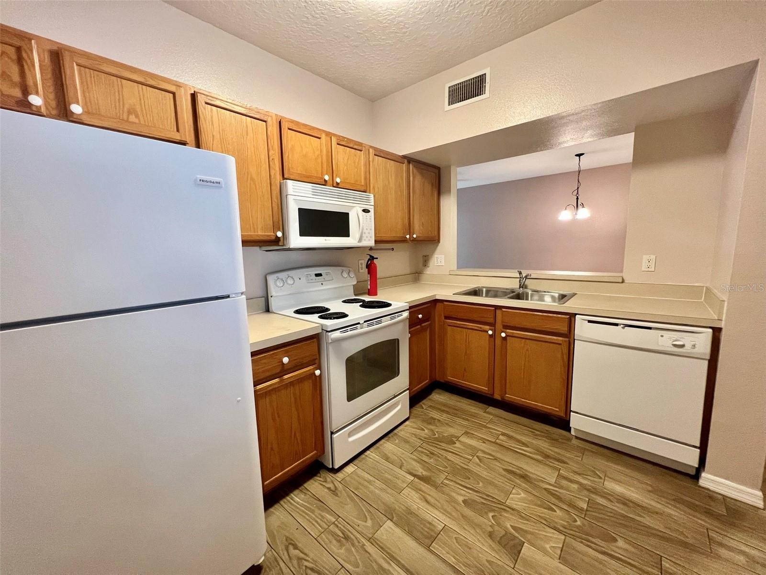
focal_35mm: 13
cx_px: 383
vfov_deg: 89.9
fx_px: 288
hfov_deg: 106.2
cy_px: 288
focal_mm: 1.57
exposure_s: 1/60
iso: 320
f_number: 1.8
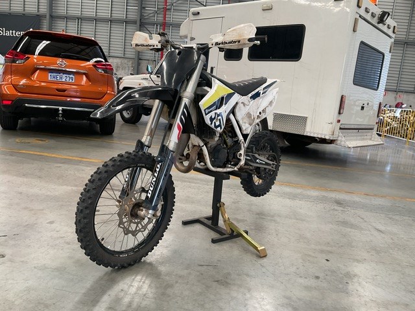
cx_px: 208
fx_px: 348
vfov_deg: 48.2
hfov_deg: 61.7
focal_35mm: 29
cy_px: 156
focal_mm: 3
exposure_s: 1/60
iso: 64
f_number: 1.8
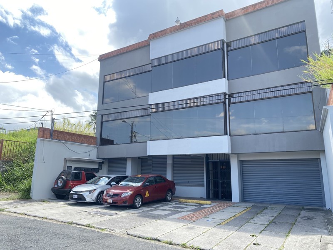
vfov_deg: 53.1
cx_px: 166
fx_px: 250
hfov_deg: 67.3
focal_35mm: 26
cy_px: 125
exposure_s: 1/757
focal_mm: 4.25
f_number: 1.8
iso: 32
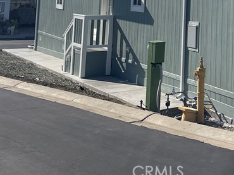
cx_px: 233
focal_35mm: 72
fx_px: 486
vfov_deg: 18.7
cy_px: -62
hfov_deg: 25.7
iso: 32
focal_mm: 5.1
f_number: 1.6
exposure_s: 1/4717
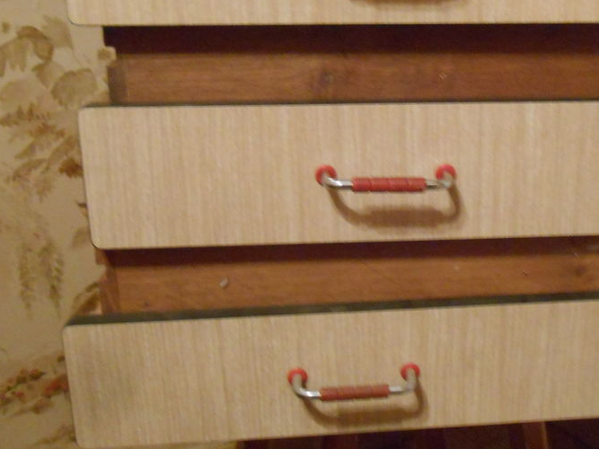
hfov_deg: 36.9
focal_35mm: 51
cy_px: 173
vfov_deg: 28.5
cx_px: 427
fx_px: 882
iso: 800
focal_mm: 6
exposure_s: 1/2
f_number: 3.9
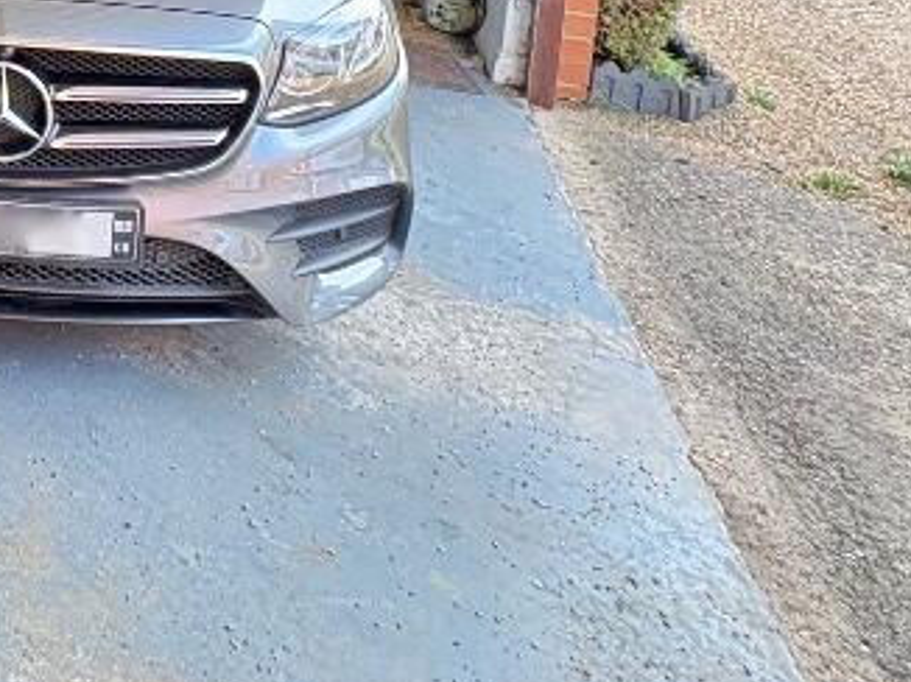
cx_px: -285
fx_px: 1157
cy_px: -305
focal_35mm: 44
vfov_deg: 25.7
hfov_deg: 32.1
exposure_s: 1/83
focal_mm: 2.22
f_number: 2.2
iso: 250
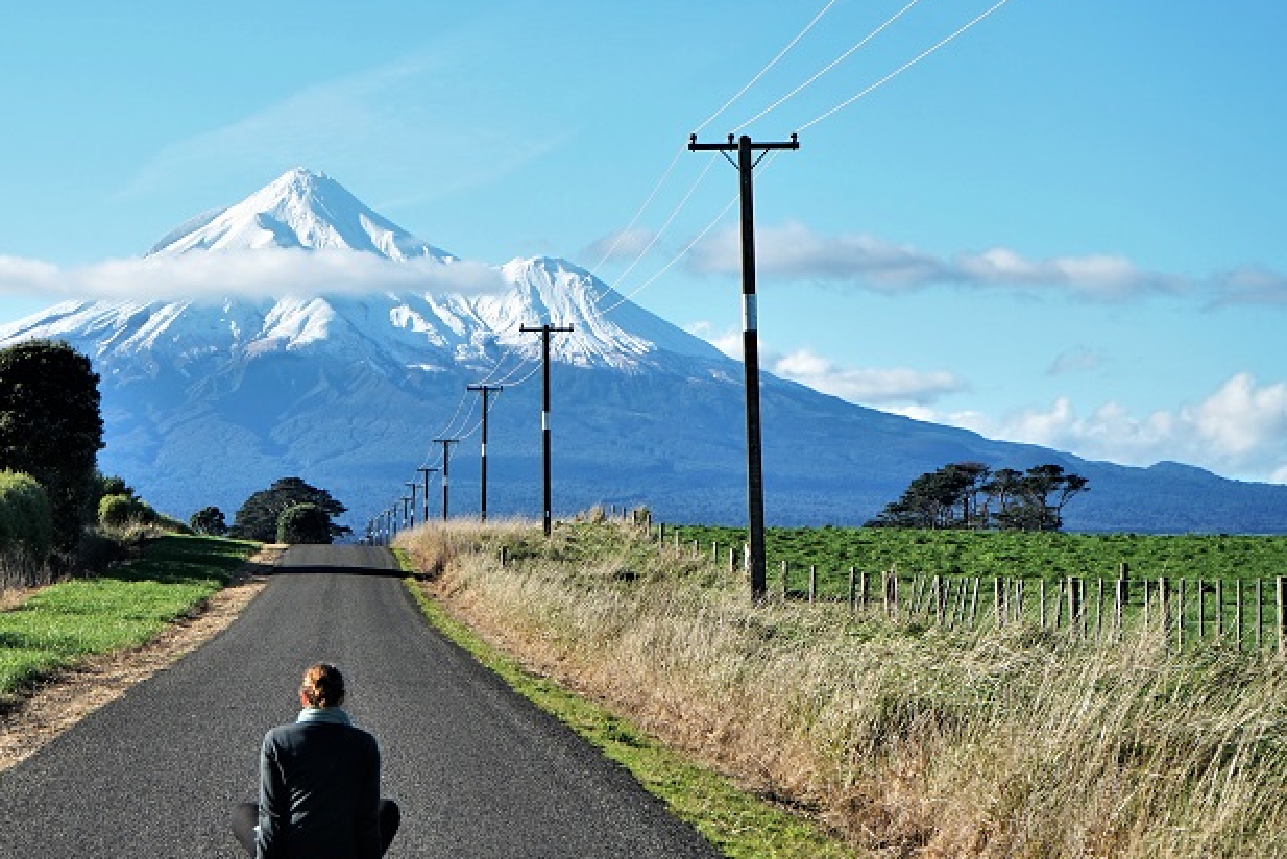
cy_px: 369
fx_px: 3827
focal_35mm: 107
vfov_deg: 12.8
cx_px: 336
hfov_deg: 19.0
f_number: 7.1
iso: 100
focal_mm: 66
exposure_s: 1/400
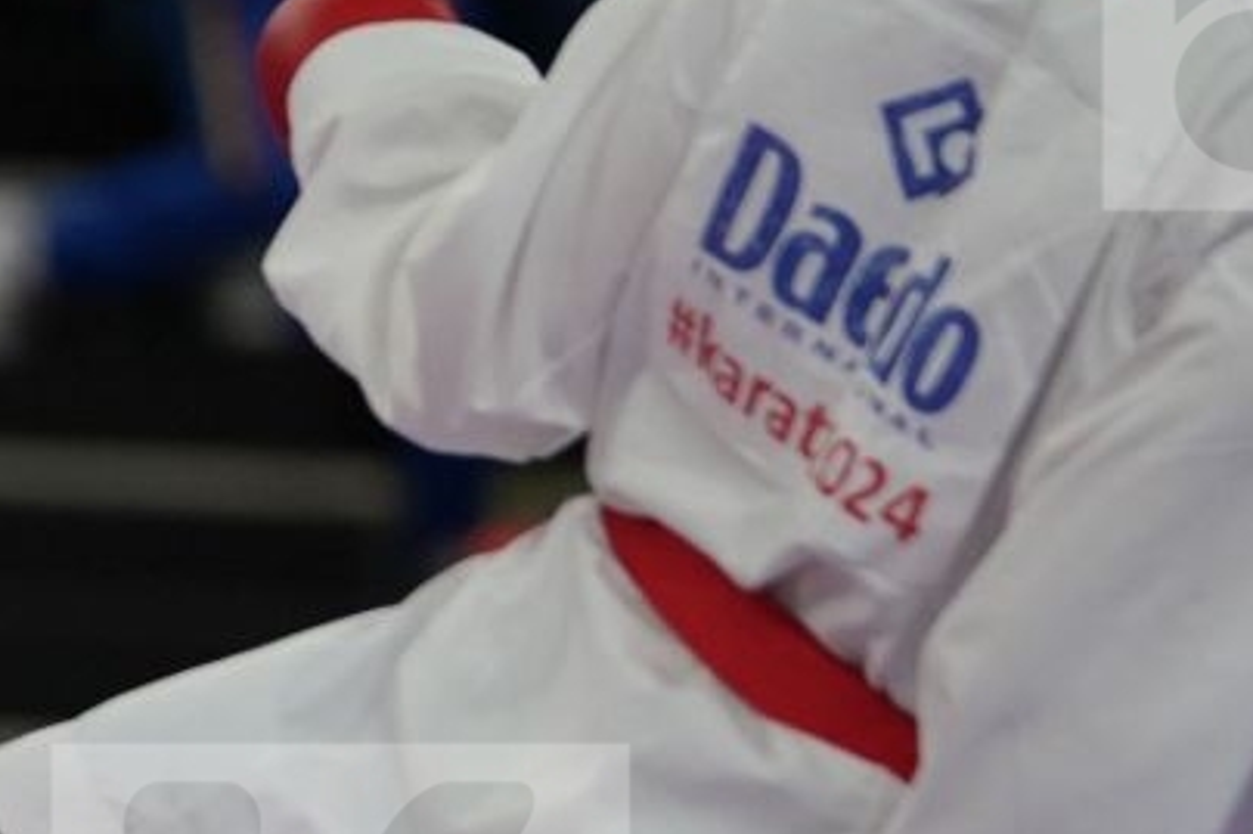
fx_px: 29015
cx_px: -710
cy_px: 1026
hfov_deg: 2.5
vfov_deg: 1.6
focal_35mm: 834
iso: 1250
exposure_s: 1/1000
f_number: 2.8
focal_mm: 187
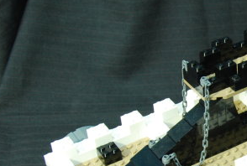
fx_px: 730
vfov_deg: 13.0
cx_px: 270
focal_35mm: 106
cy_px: 114
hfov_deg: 18.5
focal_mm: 26
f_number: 5
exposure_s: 1/5
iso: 400
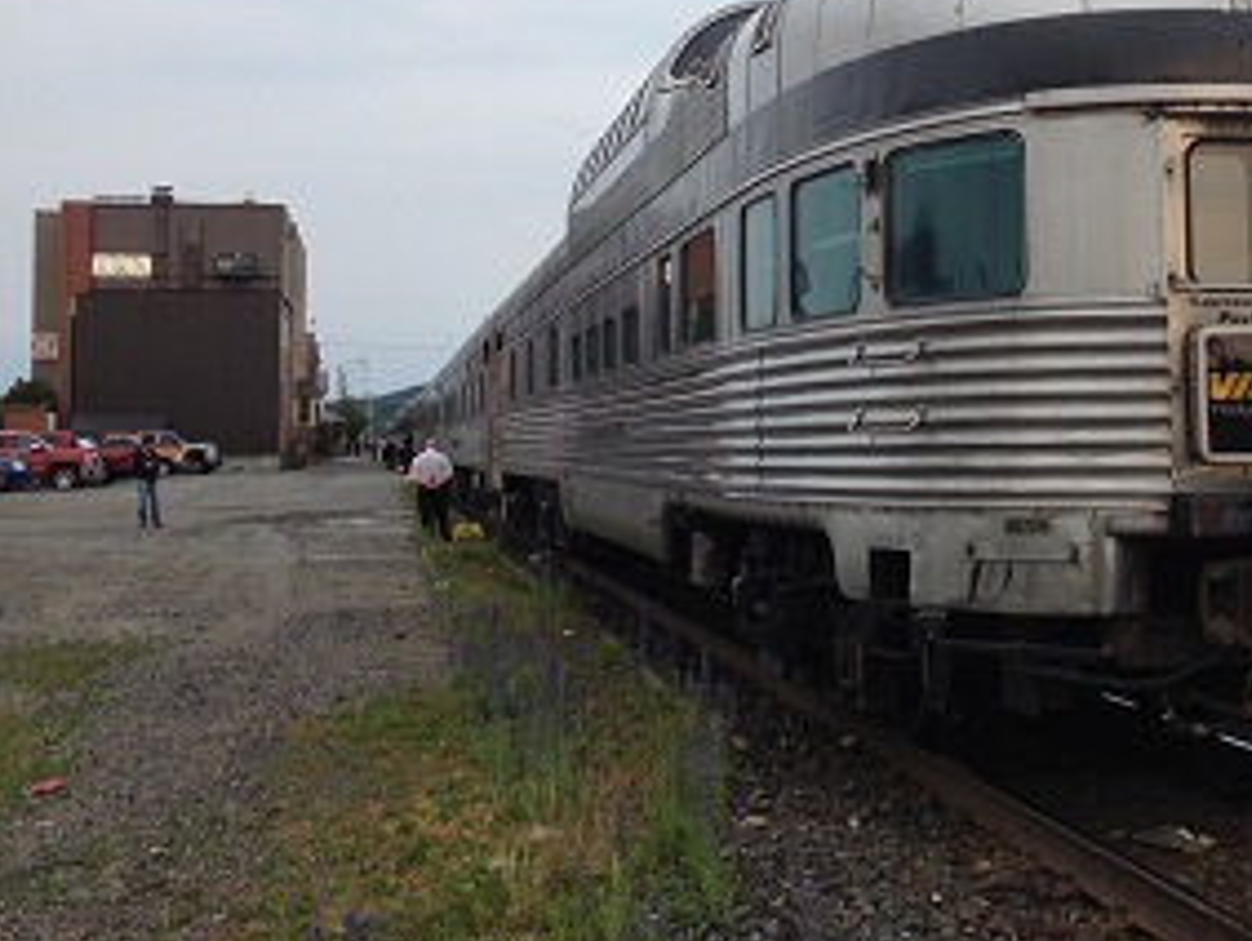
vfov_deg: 23.5
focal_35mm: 62
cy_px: 269
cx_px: 821
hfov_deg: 31.0
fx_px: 2244
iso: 50
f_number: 2.4
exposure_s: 1/690
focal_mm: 4.28
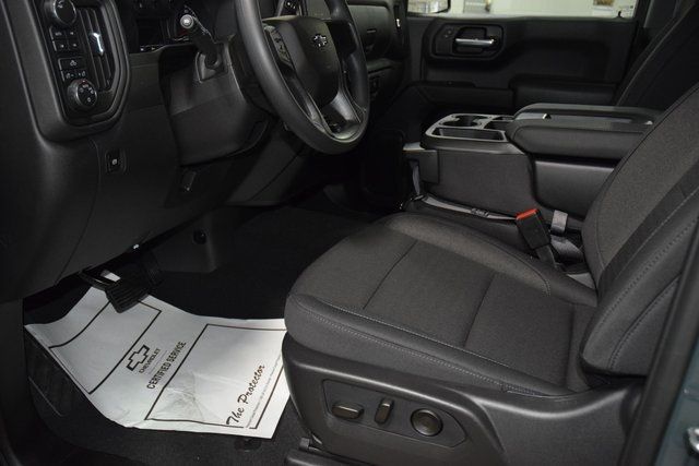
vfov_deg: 40.0
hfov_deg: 57.2
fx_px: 641
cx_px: 350
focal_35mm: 33
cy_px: 233
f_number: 3.5
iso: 2200
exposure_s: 1/80
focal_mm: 22
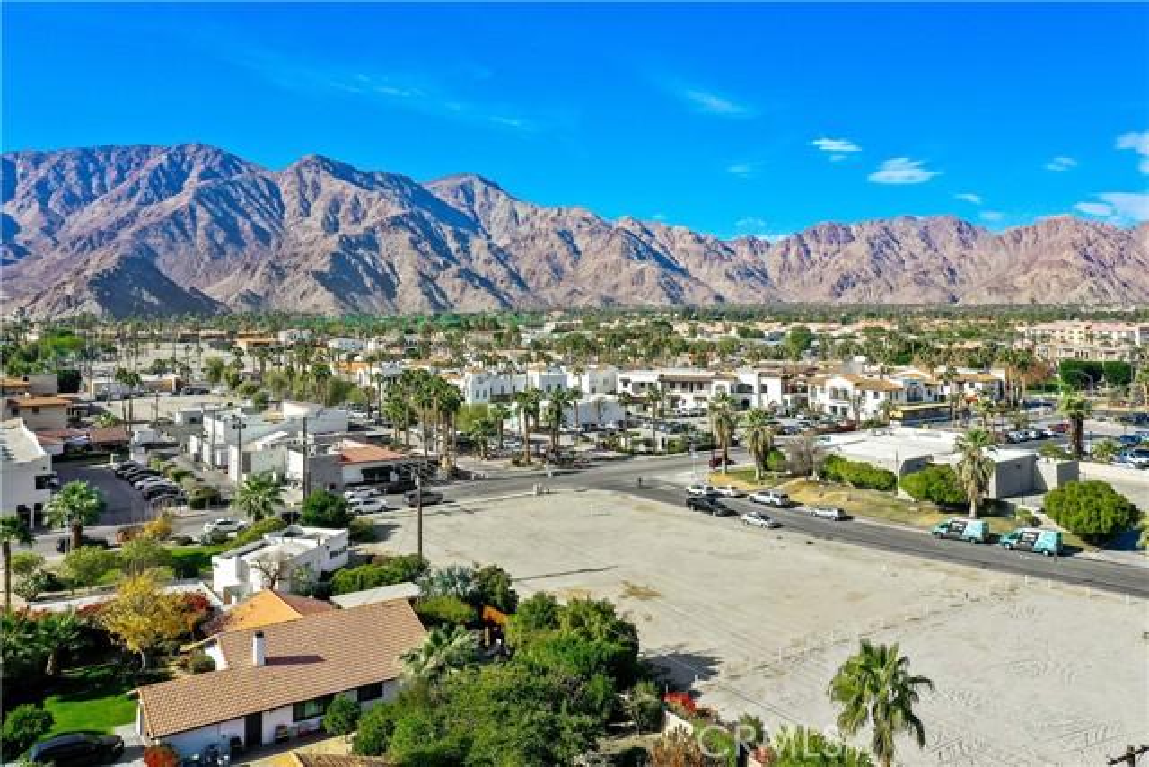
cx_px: 574
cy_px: 384
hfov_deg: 65.5
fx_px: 894
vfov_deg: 46.4
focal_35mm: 28
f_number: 6.3
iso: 100
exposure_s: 1/500
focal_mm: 10.26
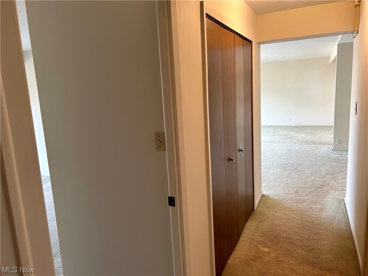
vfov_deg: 53.1
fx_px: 276
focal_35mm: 26
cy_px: 138
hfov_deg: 67.3
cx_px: 184
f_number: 1.5
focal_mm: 5.7
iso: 80
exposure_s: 1/60
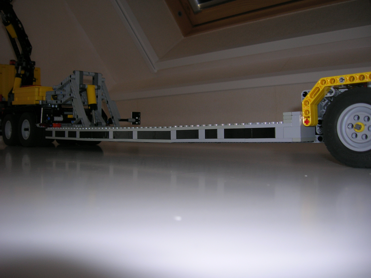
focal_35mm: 34
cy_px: 139
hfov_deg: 54.0
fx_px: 364
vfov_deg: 41.8
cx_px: 186
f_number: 2.9
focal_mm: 5.7
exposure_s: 1/60.1
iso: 50
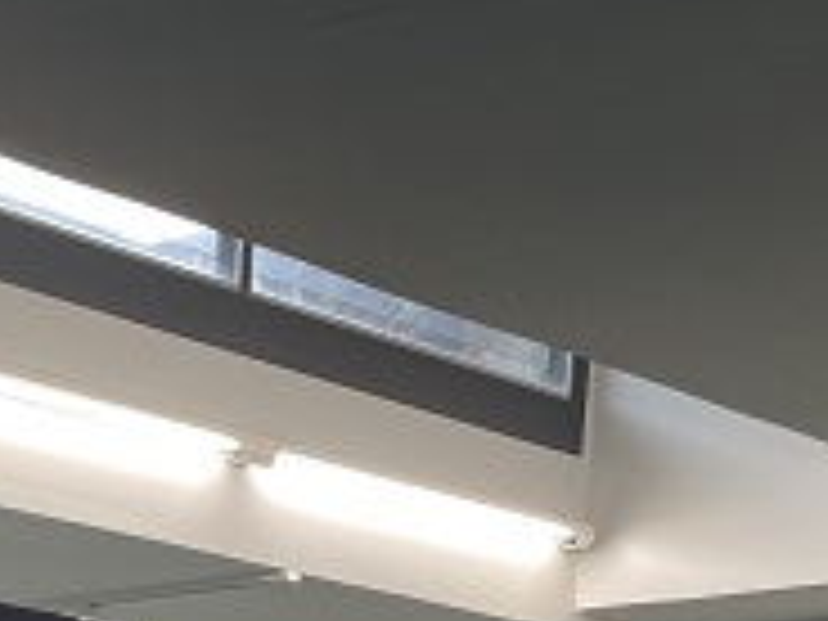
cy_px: 1330
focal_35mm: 114
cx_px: -290
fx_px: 2727
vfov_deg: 11.4
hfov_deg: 16.2
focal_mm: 4.2
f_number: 1.6
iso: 64
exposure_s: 1/60
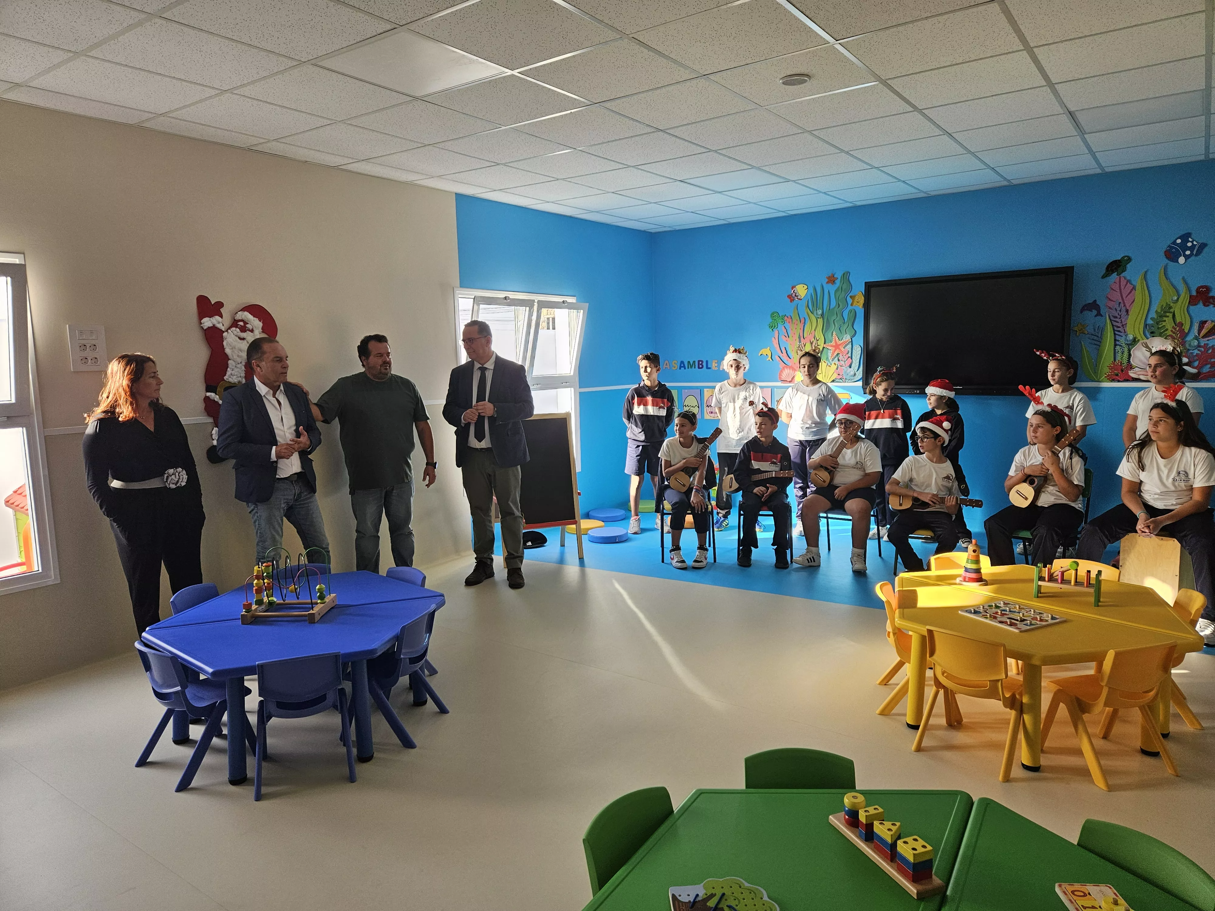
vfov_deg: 58.9
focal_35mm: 23
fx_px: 807
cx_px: 608
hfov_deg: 73.9
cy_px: 456
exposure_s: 1/180
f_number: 1.8
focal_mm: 5.4
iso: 64
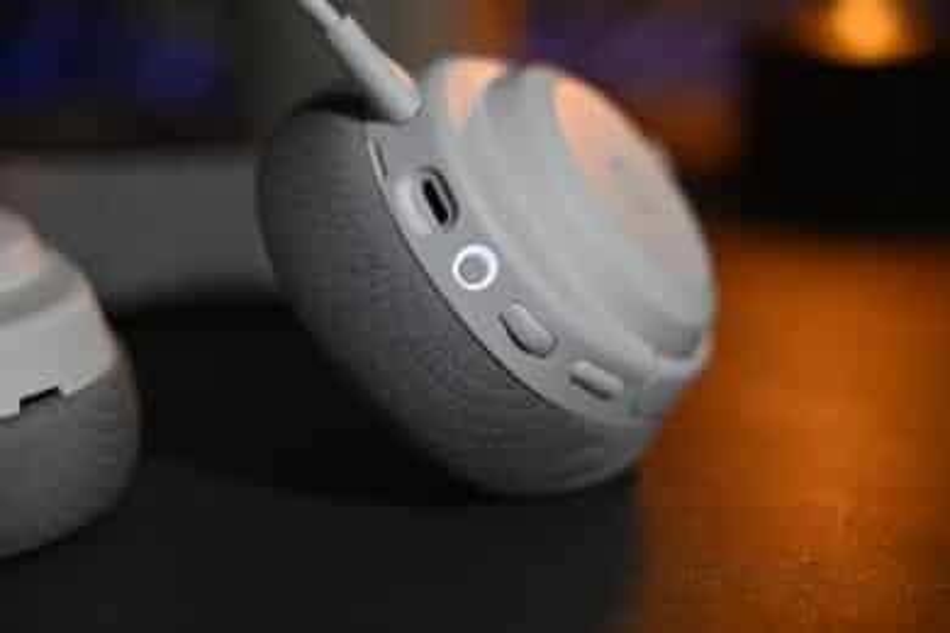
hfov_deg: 29.7
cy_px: 316
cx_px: 475
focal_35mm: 68
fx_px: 1794
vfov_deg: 20.0
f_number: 3.2
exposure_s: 1/320
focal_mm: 68
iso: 320
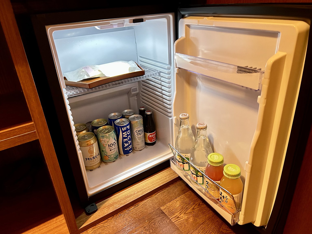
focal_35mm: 26
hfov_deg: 67.3
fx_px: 234
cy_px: 117
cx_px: 156
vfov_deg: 53.1
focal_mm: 5.7
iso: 1000
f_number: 1.5
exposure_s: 1/20
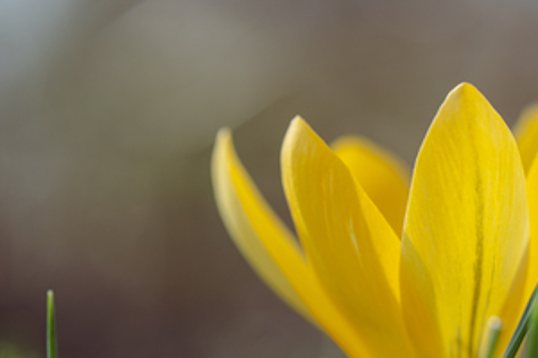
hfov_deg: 14.8
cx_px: 396
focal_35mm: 138
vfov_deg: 9.9
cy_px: 241
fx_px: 2062
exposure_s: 1/250
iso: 200
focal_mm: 90
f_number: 4.5
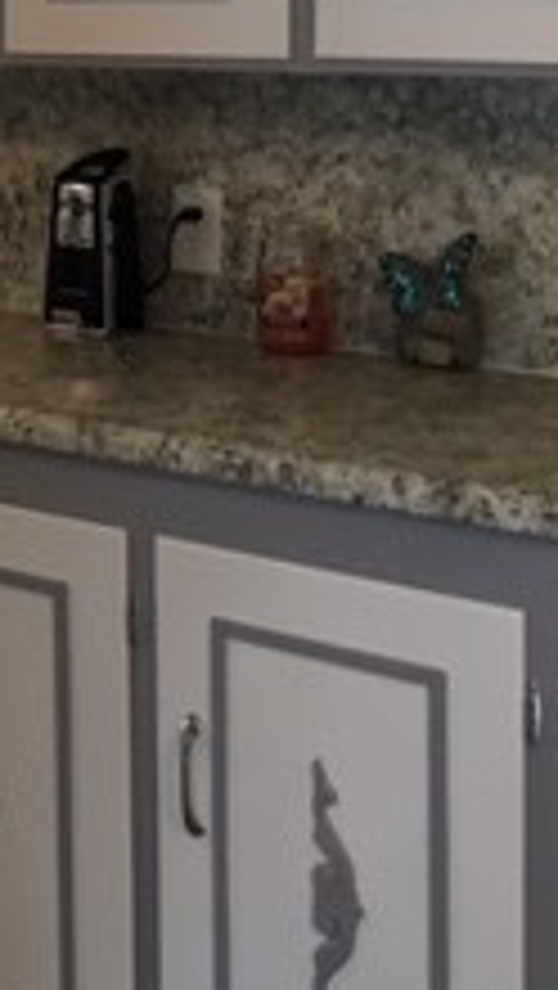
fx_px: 2416
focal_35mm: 92
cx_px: -621
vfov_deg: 22.6
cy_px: 112
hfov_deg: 11.6
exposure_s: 1/30
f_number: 2.2
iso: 64
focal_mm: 4.15
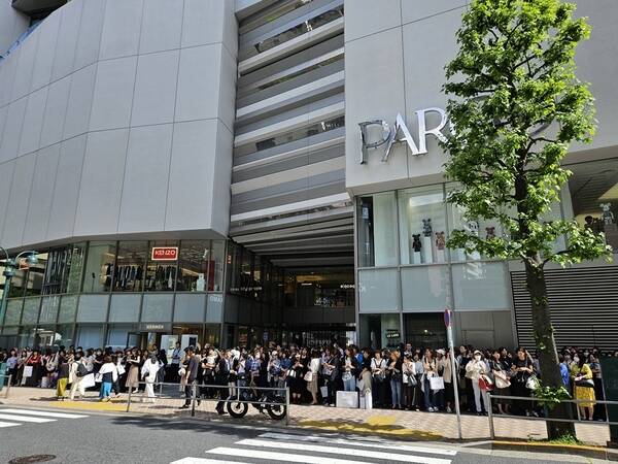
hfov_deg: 73.9
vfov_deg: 58.9
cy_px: 232
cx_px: 309
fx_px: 411
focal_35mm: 23
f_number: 1.8
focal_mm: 5.4
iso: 25
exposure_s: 1/843
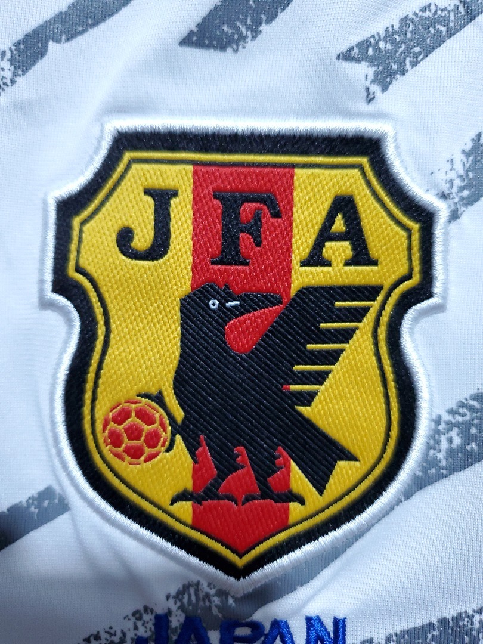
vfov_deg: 67.3
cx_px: 242
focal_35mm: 26
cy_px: 322
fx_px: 484
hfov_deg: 53.1
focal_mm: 4.3
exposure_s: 1/30
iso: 250
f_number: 1.5
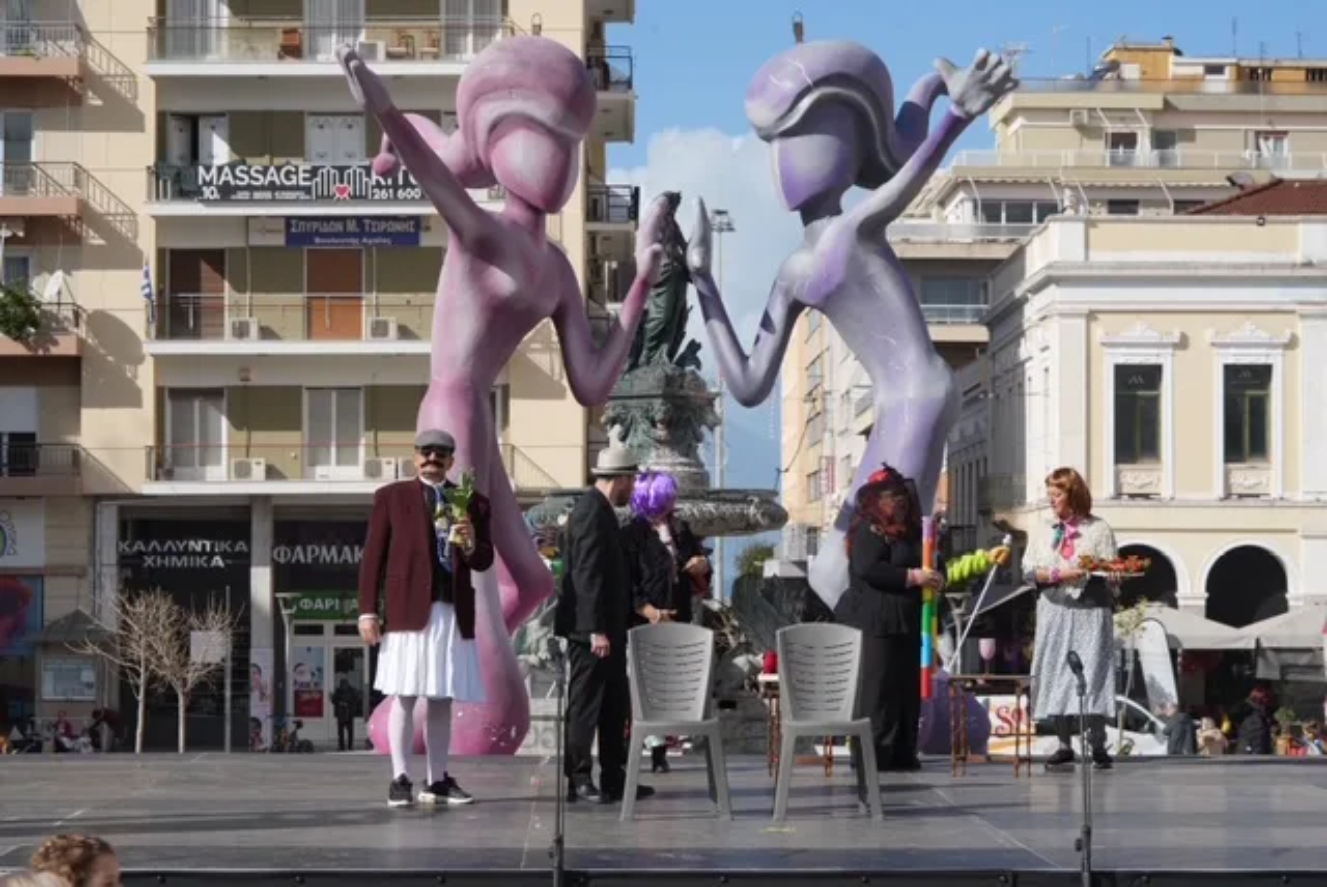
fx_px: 3394
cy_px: 444
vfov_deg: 14.9
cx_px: 664
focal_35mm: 92
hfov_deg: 22.1
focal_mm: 92
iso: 125
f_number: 11
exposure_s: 1/200
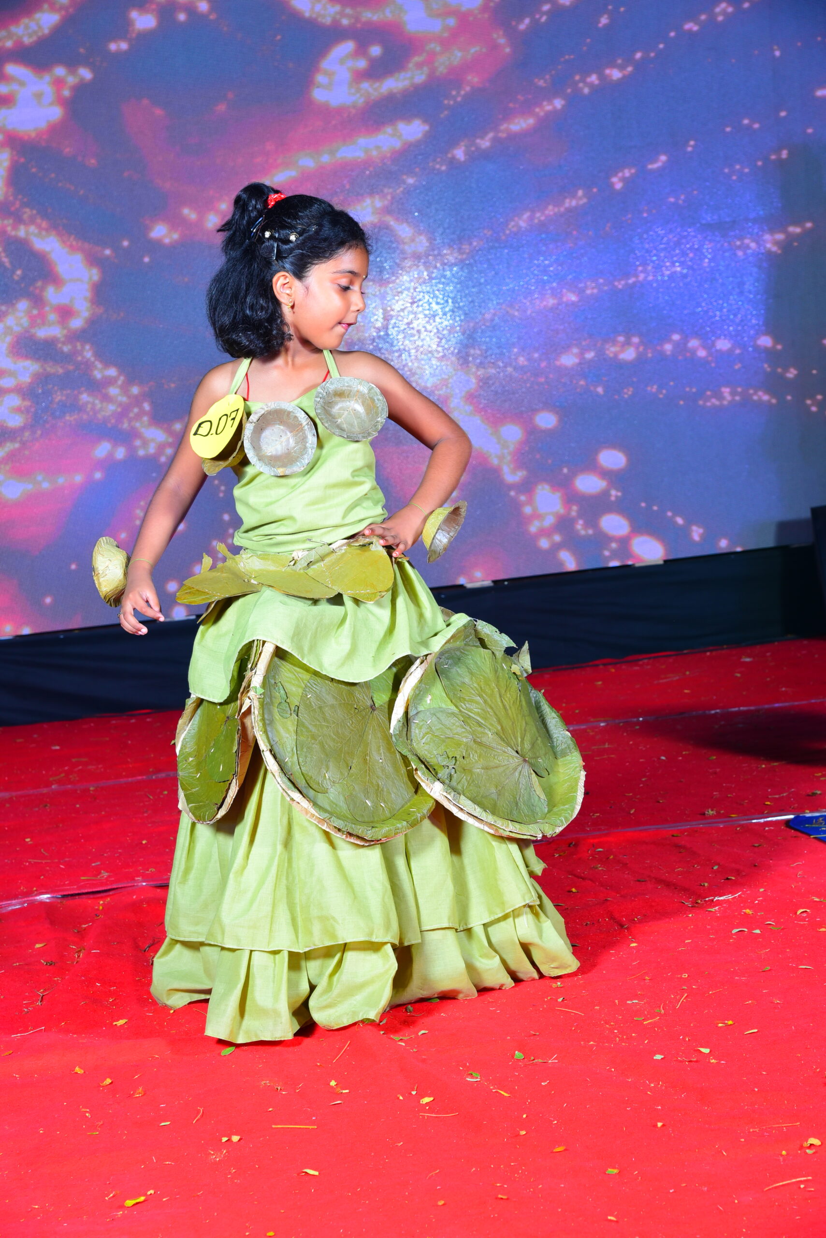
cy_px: 619
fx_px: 2579
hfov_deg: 18.2
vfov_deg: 27.0
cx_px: 413
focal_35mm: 75
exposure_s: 1/125
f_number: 9
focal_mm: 75
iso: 640
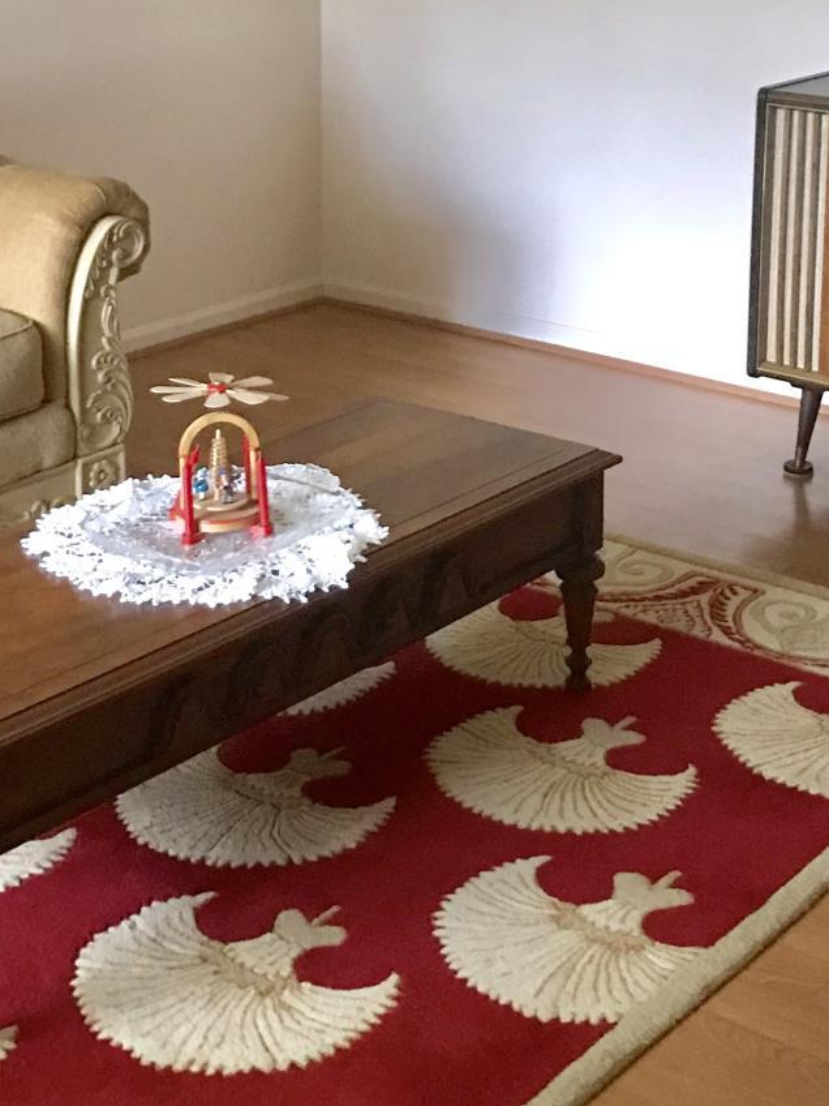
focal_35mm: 66
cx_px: 519
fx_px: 2107
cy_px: 153
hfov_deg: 22.2
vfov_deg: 28.5
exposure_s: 1/11
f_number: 1.8
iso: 100
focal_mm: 3.99
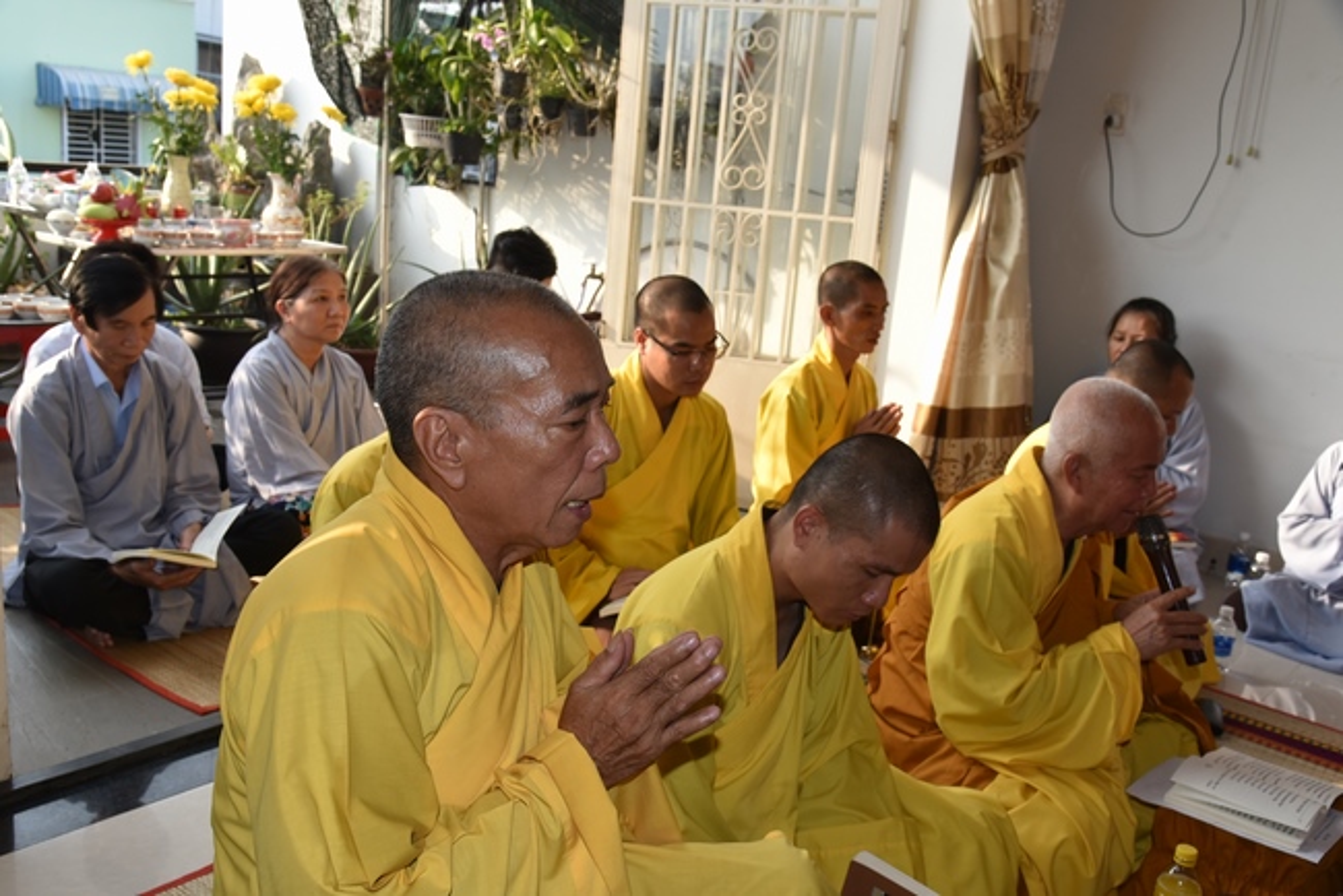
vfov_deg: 38.9
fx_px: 1269
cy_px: 448
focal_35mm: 34
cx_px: 672
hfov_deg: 55.8
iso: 640
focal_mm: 34
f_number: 8
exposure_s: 1/200
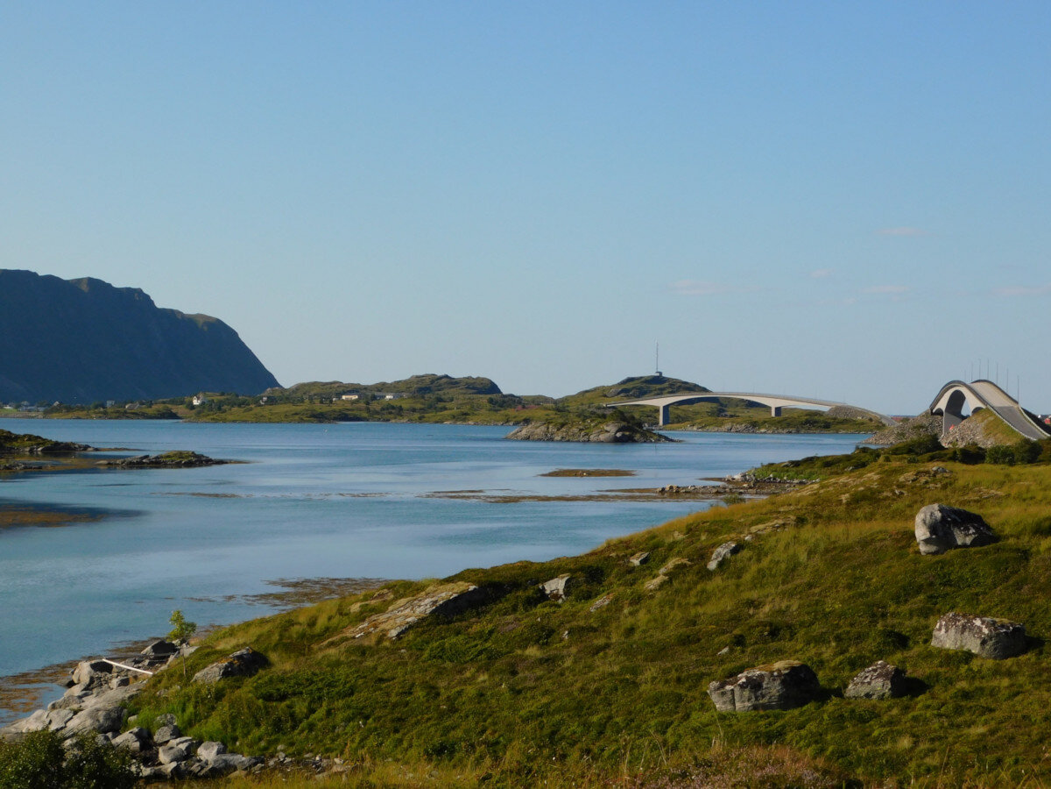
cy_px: 394
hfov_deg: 27.4
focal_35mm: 71
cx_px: 526
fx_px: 2156
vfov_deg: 20.7
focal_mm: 12.6
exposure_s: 1/1250
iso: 125
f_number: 4.3
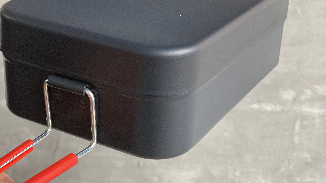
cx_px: 134
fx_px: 579
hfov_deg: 31.4
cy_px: 57
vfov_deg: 17.9
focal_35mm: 67
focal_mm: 6
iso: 100
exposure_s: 1/122
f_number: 2
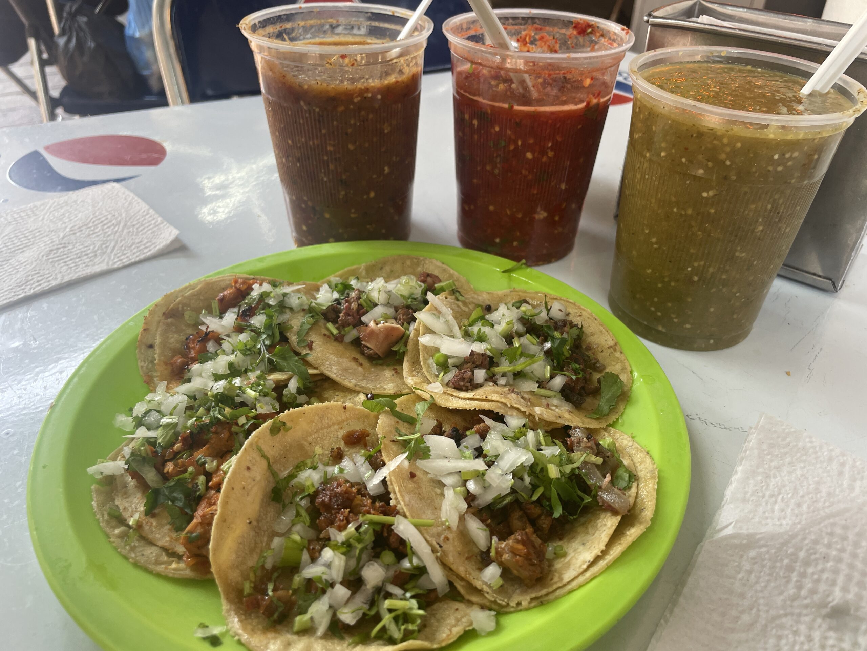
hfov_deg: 67.3
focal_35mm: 26
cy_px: 326
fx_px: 651
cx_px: 434
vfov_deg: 53.1
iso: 64
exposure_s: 1/120
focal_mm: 4.2
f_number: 1.6
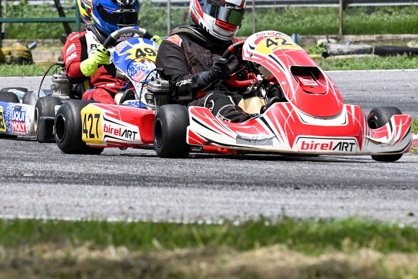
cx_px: 185
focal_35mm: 370
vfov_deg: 3.7
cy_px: 69
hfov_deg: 5.6
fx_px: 4296
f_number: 8
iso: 400
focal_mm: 150
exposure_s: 1/1600
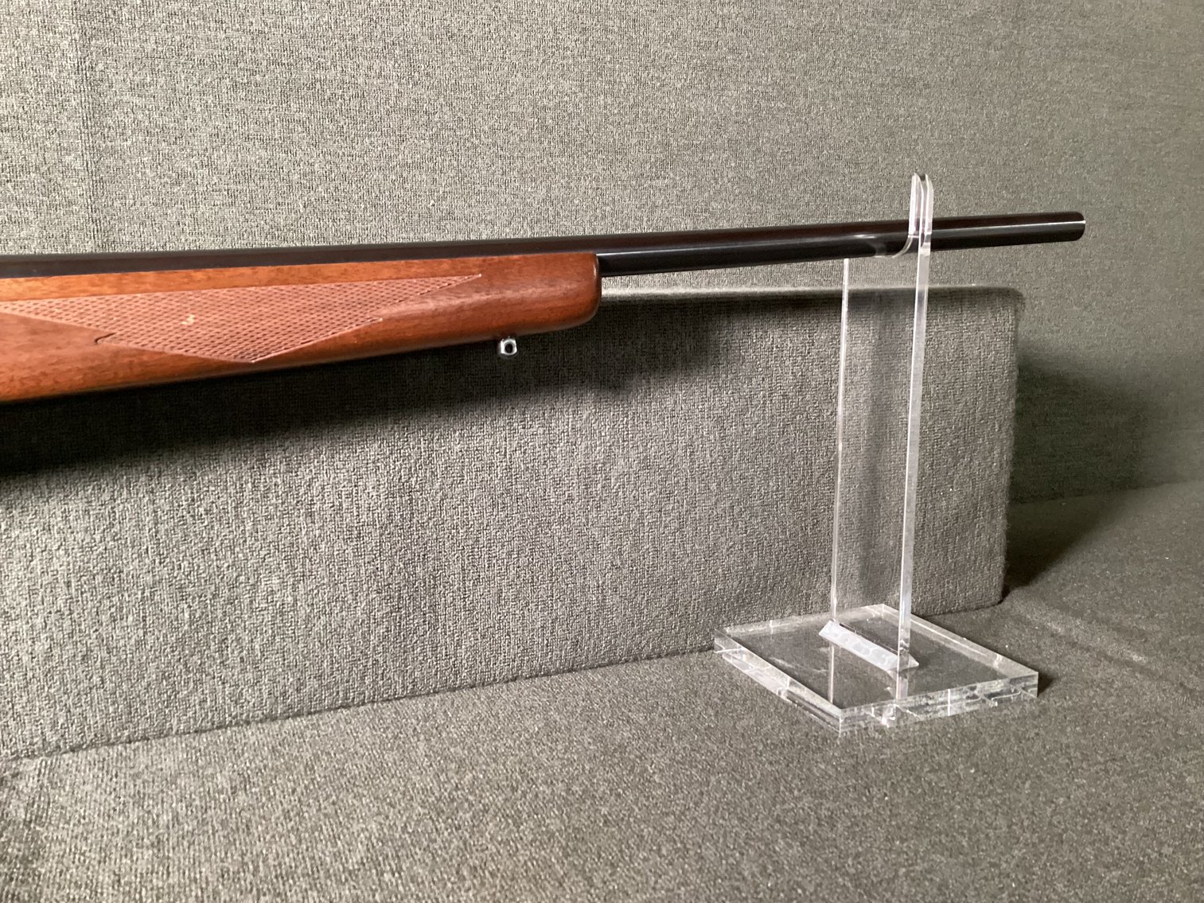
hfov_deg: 58.3
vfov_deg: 45.4
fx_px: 1078
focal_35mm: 31
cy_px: 452
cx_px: 602
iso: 500
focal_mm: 3.3
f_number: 2.4
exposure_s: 1/25
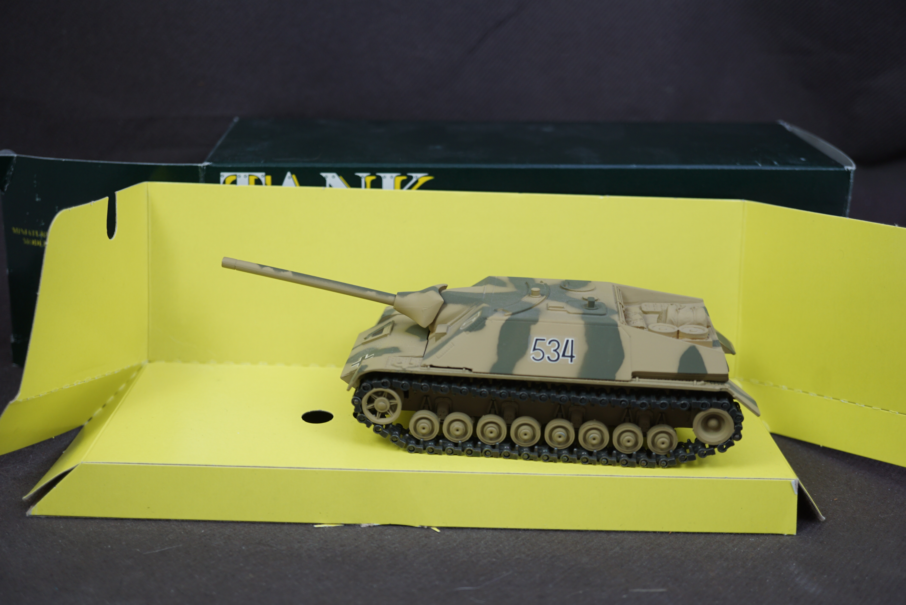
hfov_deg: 43.6
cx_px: 453
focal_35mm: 45
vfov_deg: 29.9
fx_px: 1133
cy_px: 302
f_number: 3.5
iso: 160
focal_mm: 30
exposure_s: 1/60
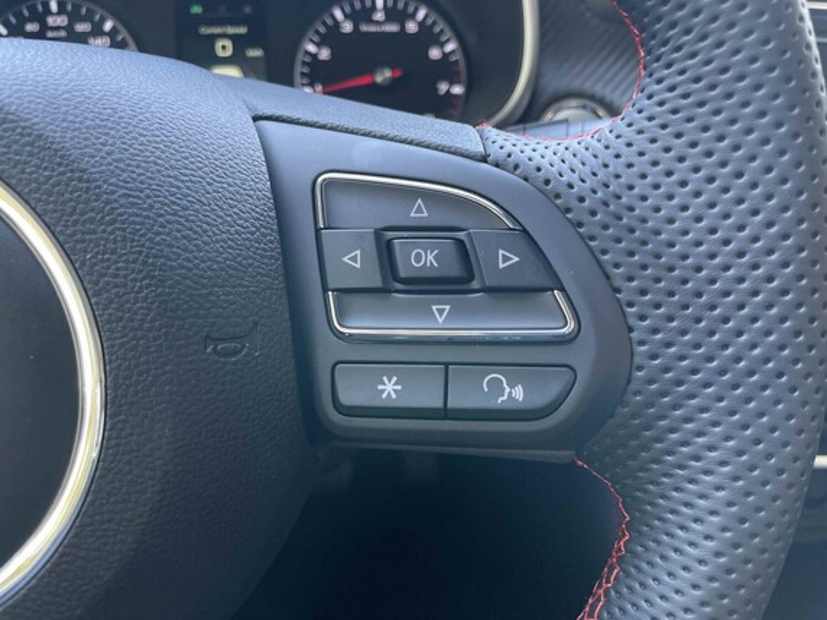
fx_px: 621
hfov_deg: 67.3
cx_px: 414
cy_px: 310
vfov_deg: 53.1
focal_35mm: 26
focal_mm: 4.2
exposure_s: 1/73
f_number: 1.6
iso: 125
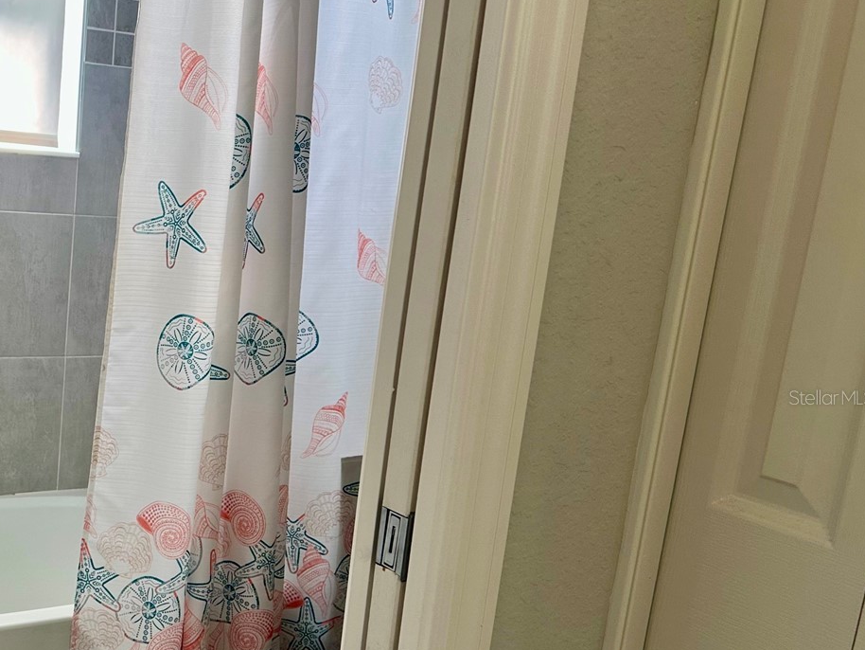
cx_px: 121
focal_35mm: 42
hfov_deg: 41.9
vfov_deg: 34.2
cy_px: 397
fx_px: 1050
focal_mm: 6.86
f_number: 1.78
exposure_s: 1/120
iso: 125
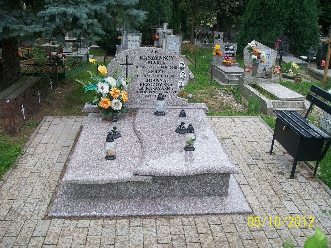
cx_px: 166
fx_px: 344
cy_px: 124
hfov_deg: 51.4
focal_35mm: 36
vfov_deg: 39.7
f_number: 2.7
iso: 80
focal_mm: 6
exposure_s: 1/125
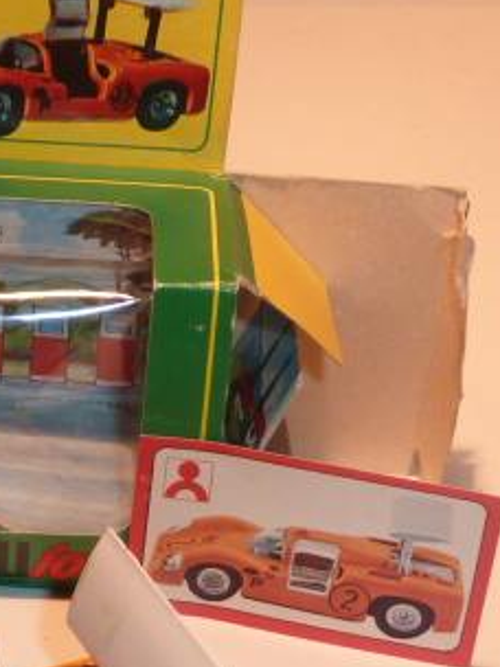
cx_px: -61
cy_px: 507
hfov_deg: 14.3
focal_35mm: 101
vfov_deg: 19.3
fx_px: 1945
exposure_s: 1/40
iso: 100
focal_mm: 4.4
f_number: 3.3
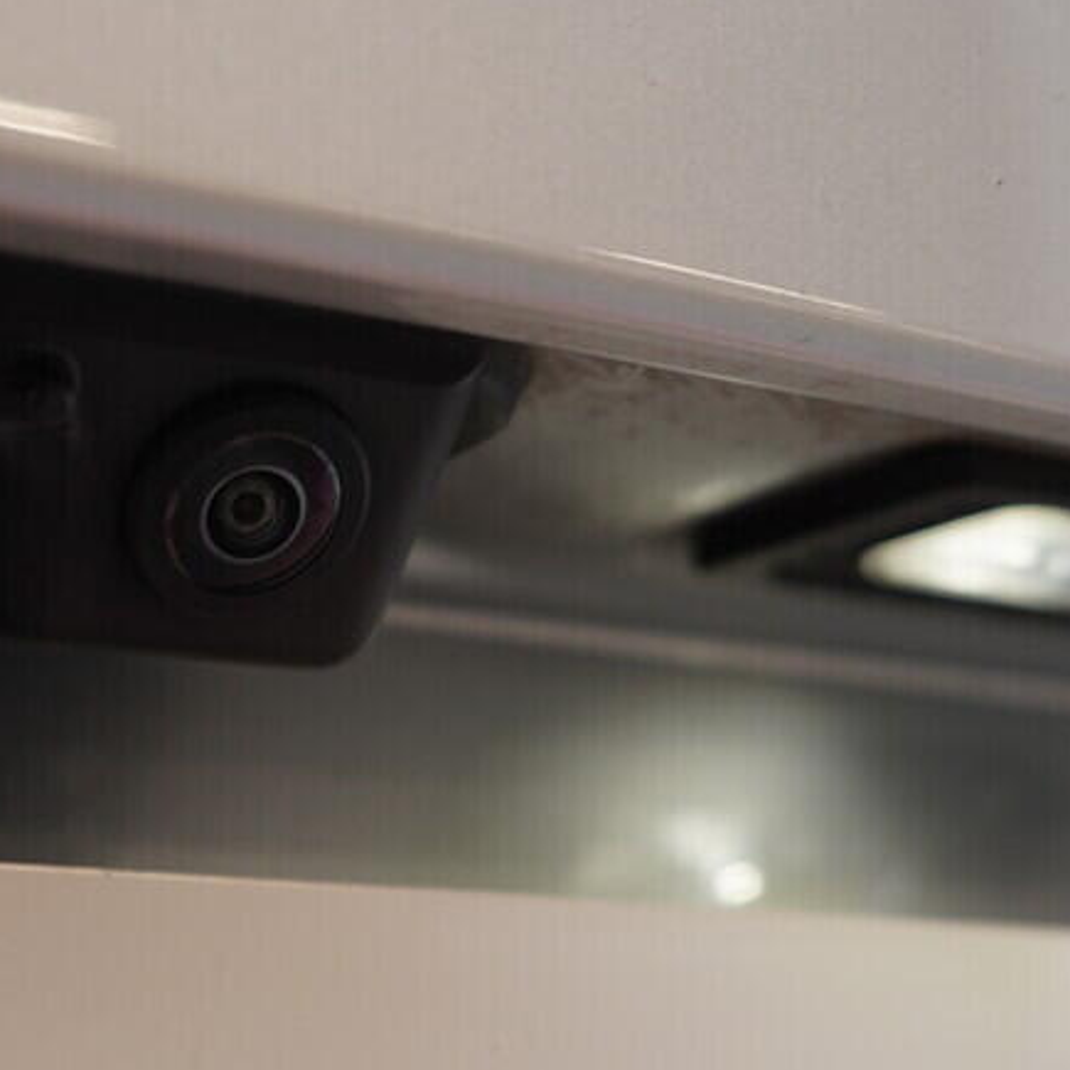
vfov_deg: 23.9
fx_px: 2518
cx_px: 253
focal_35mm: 72
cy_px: 729
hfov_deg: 23.7
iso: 125
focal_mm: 24
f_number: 3.5
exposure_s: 1/60
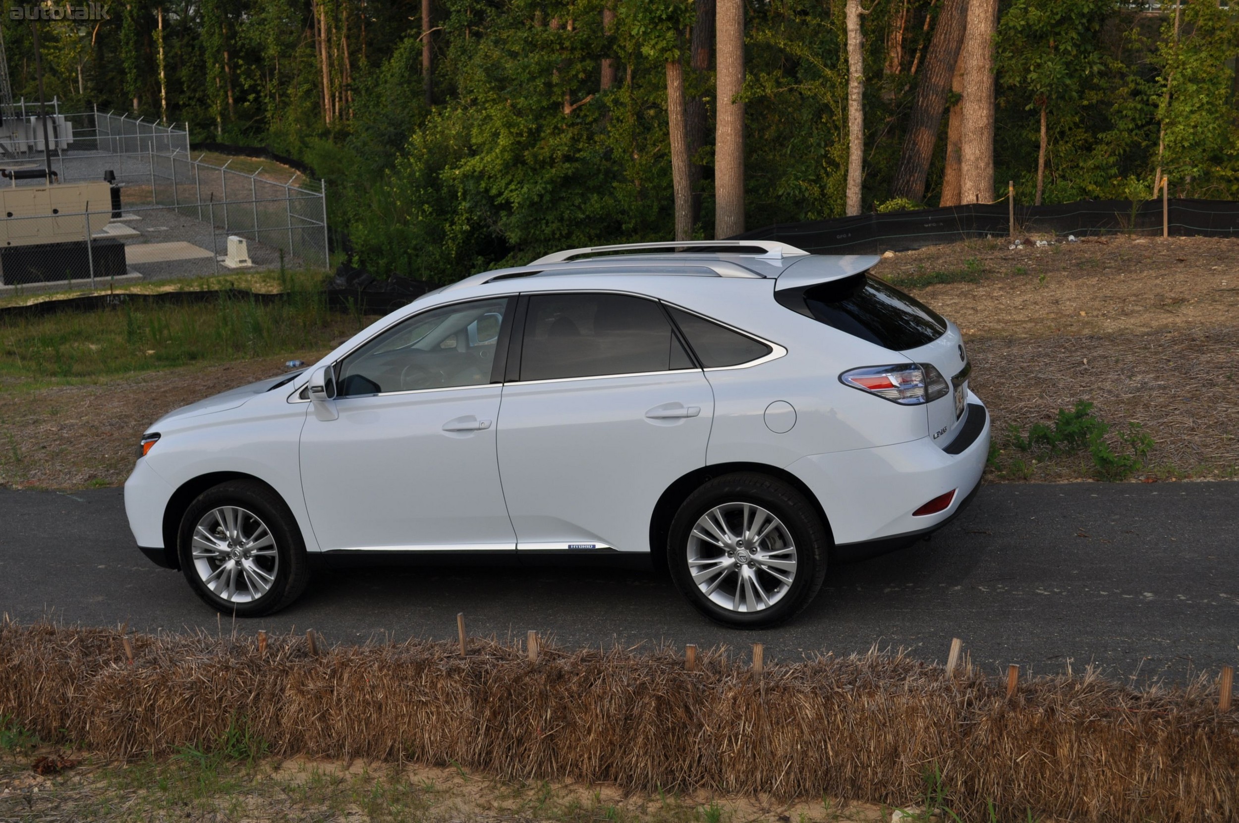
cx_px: 620
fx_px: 1495
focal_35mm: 44
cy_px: 412
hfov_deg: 45.0
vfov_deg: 30.8
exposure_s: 1/200
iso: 200
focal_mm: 29
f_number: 7.1
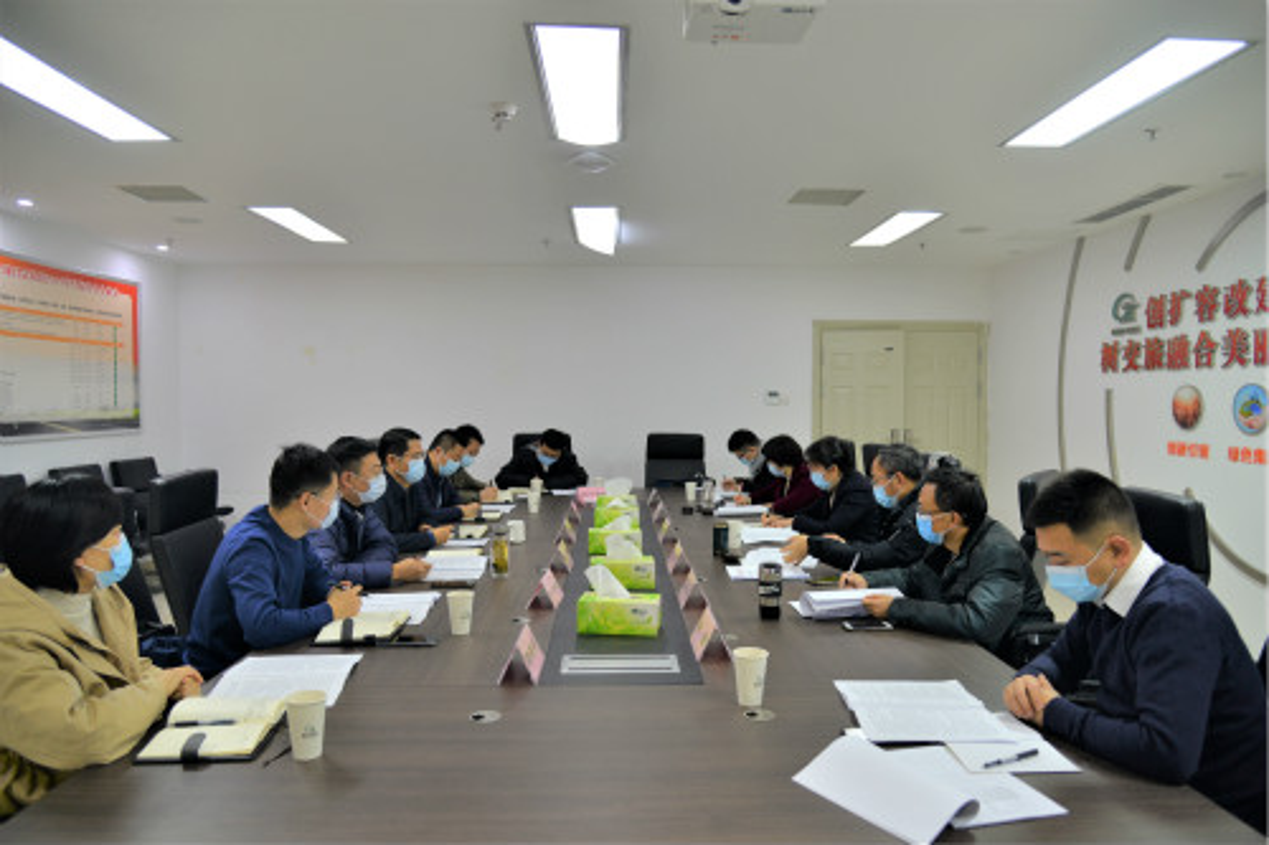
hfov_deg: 73.8
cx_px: 634
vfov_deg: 53.1
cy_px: 422
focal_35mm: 24
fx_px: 846
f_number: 4
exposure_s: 1/60
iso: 400
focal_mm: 24
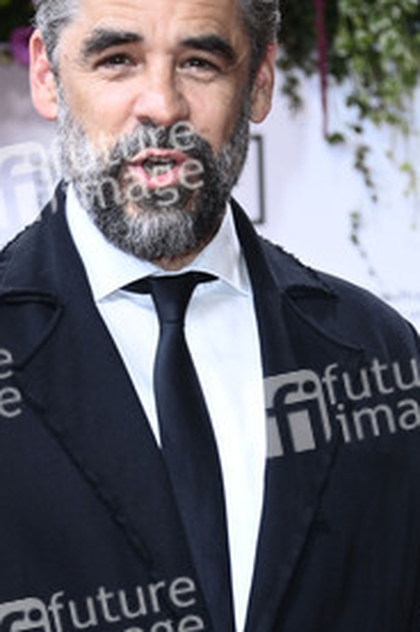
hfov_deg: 7.8
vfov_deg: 11.7
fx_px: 3087
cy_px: 290
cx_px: 153
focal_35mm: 176
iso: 800
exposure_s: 1/200
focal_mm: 122
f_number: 5.6
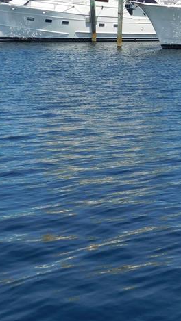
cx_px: 134
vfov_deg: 19.8
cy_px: 70
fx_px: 912
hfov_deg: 11.3
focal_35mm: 107
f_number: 7.4
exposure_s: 1/400
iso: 125
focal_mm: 8
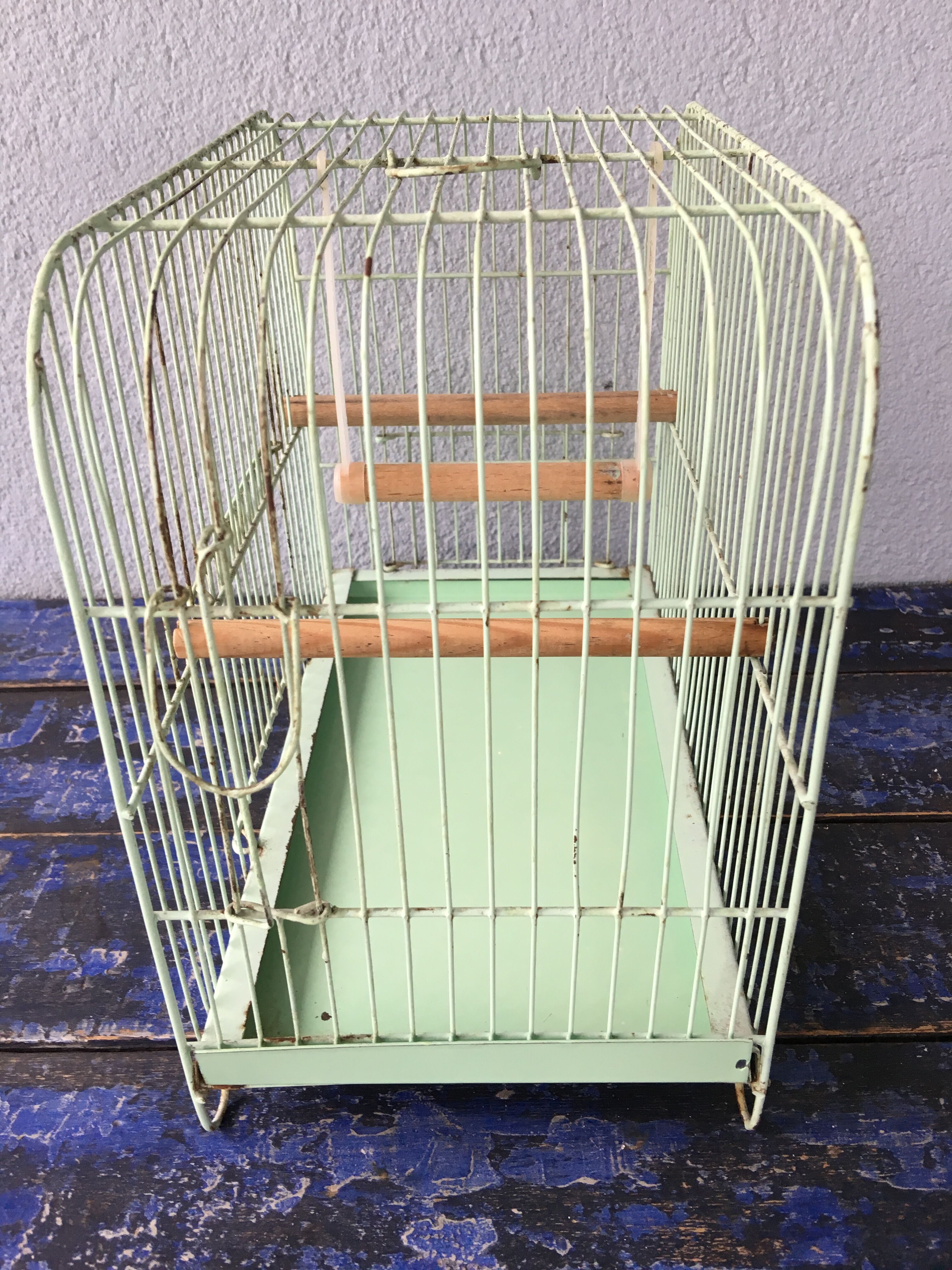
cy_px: 635
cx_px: 476
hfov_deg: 48.2
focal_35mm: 29
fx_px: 1063
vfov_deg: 61.7
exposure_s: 1/33
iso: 64
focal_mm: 4.15
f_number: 2.2
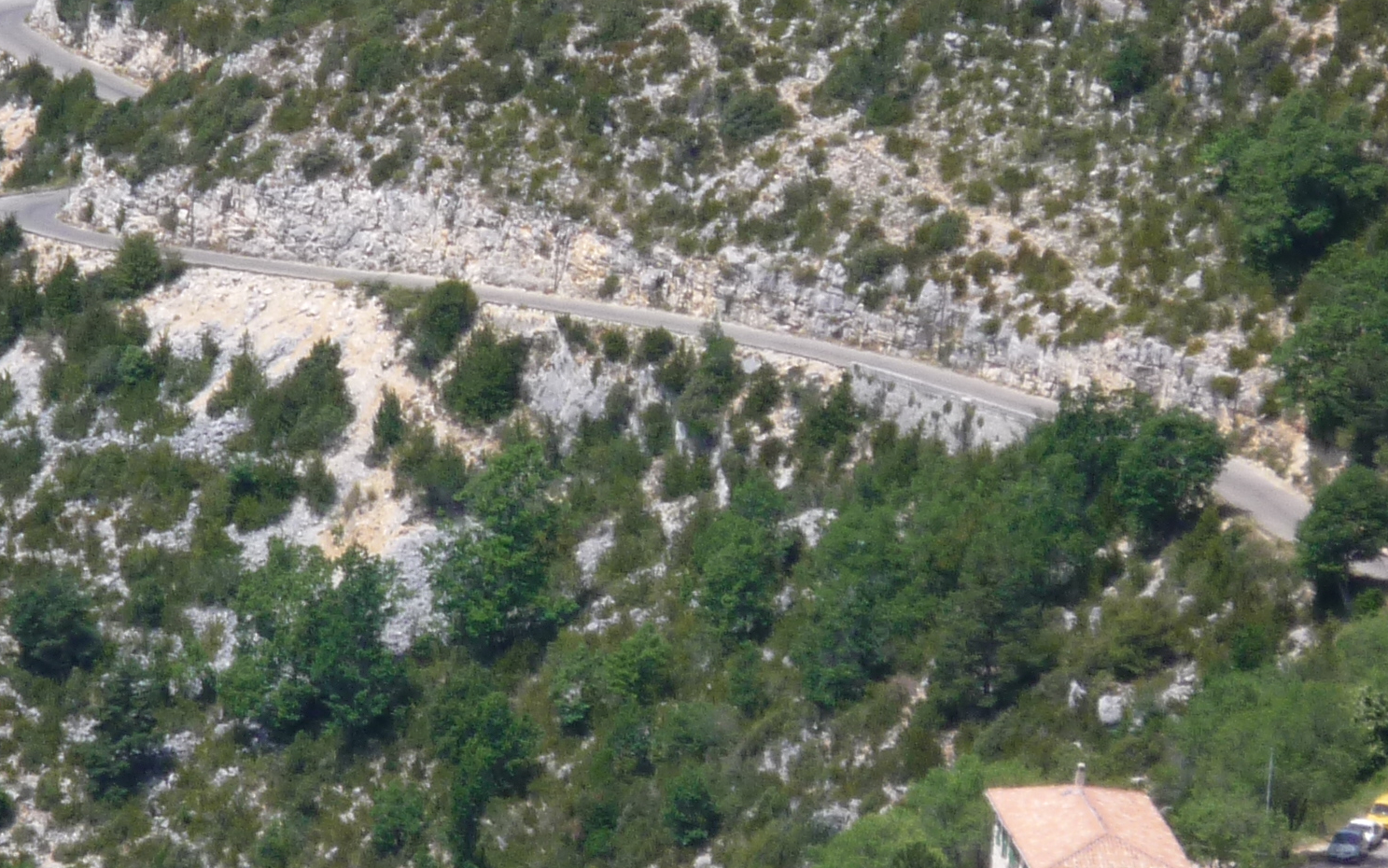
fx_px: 14756
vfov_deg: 3.4
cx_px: 623
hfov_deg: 5.4
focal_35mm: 390
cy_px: 479
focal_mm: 26
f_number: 5.9
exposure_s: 1/250
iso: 100
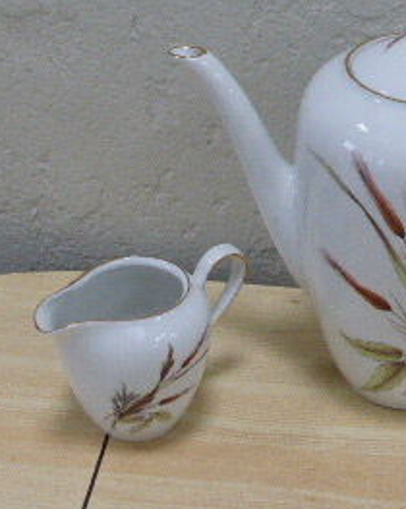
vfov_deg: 20.2
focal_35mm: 95
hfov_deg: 16.1
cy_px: 213
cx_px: 331
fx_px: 1429
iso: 400
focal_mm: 6.9
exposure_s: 1/25
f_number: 3.9
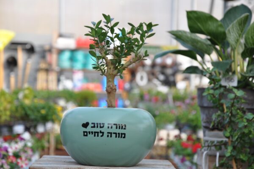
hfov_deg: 18.2
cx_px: 127
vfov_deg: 12.2
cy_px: 84
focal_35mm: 112
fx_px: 793
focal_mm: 75
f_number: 8
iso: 250
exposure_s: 1/250
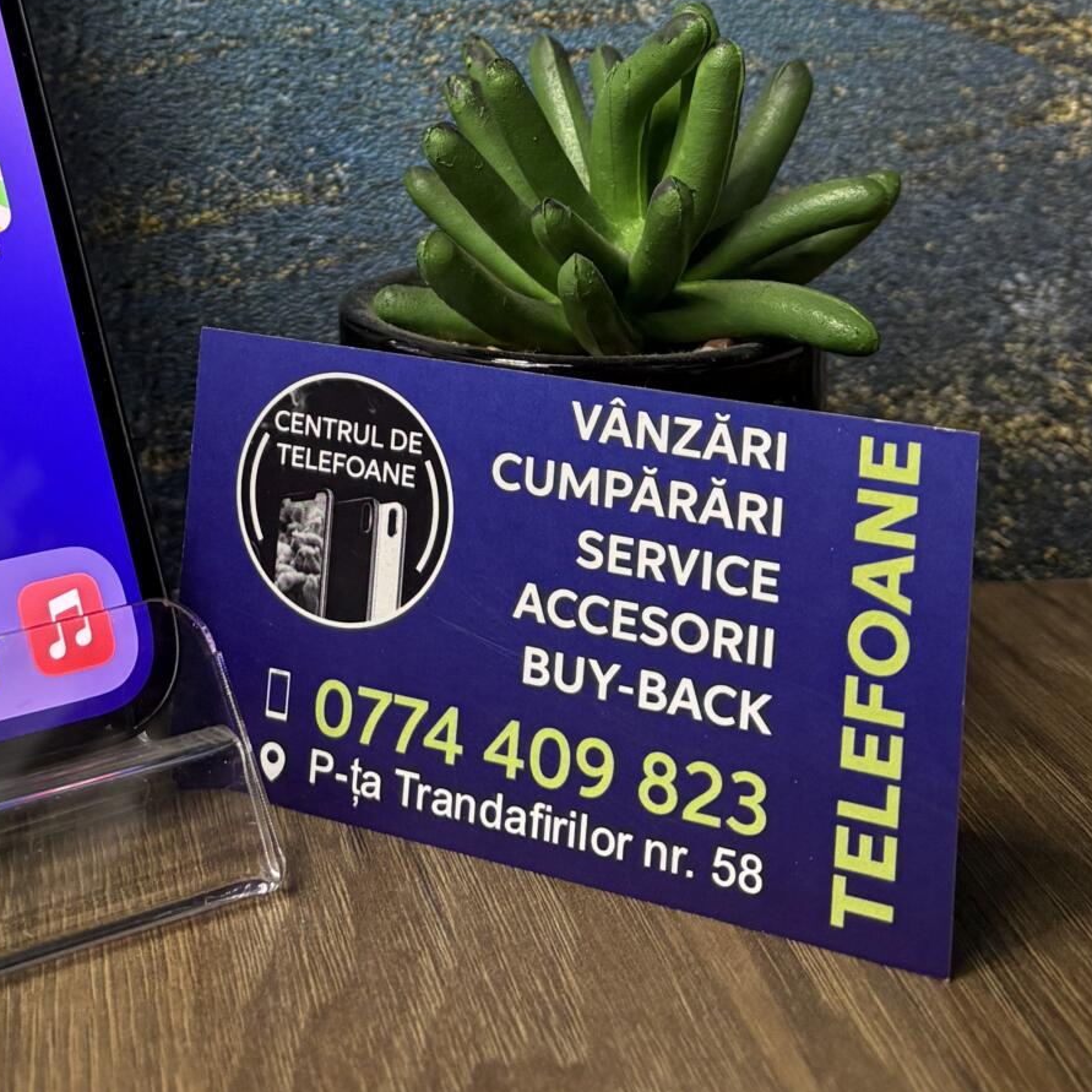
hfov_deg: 25.6
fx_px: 2356
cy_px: -148
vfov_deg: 24.2
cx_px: 201
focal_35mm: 66
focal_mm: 5.96
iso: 160
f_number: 1.6
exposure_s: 1/60
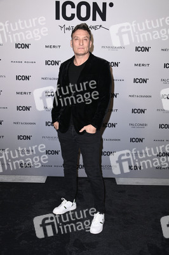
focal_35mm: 34
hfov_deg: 38.8
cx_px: 84
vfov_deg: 55.8
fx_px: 240
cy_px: 128
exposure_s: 1/250
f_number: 5.6
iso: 1000
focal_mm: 34
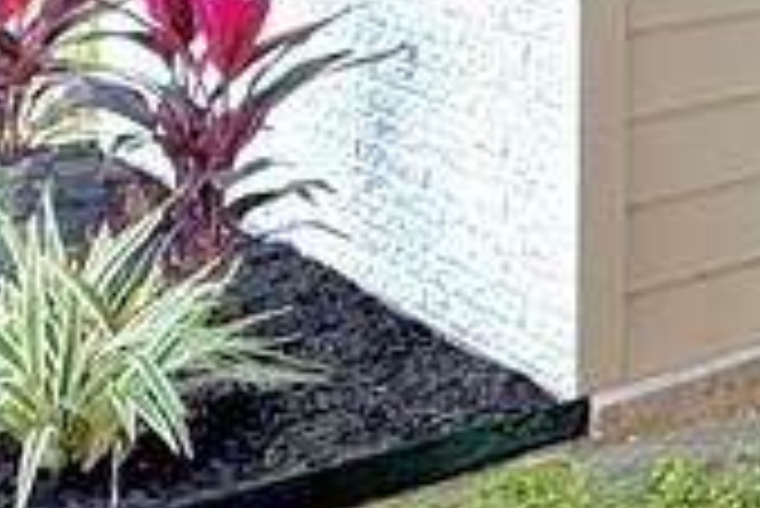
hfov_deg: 16.6
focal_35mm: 88
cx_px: 1569
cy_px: -391
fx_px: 1859
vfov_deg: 13.9
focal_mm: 2.22
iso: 200
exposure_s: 1/99
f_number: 2.2
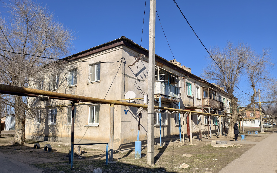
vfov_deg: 49.1
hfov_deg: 72.6
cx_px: 137
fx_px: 189
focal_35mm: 25
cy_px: 100
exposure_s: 1/3623
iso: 72
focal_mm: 6.54
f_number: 1.57
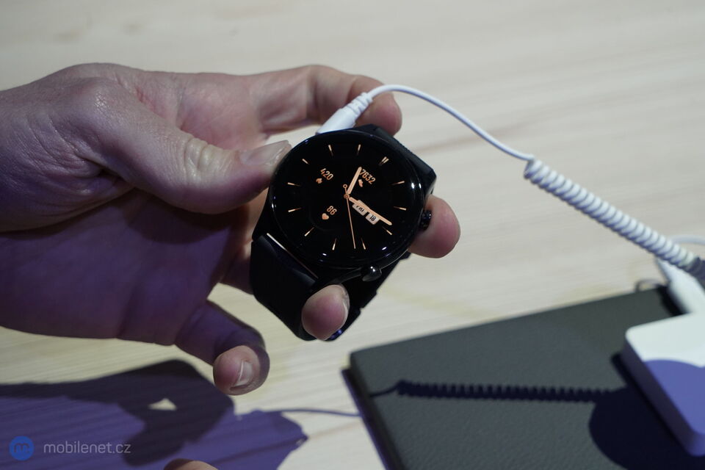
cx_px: 352
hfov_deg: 28.8
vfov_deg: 19.5
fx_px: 1371
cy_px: 235
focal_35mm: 70
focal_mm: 70
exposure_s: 1/160
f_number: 8
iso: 4000
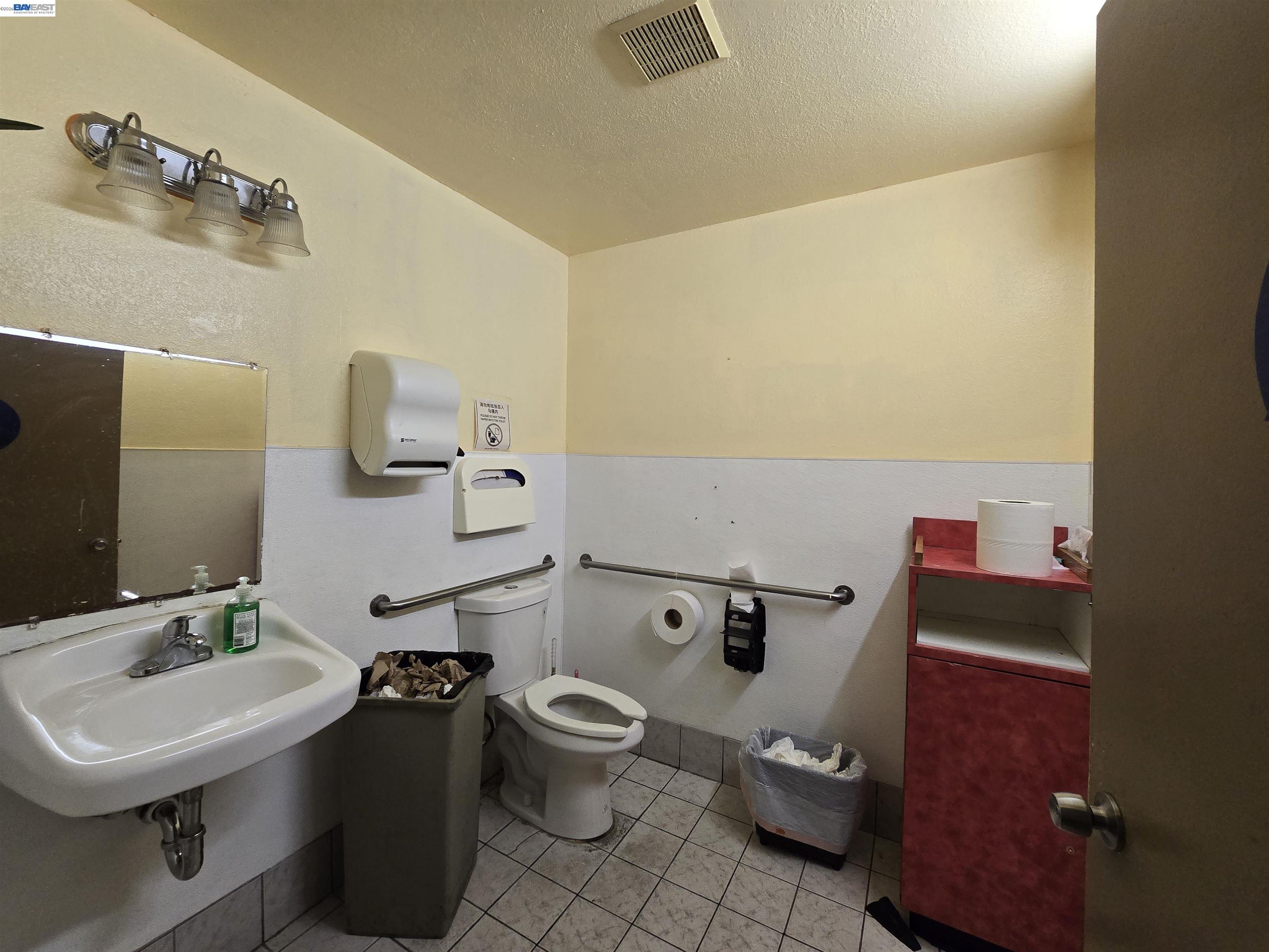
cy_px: 476
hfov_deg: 106.2
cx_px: 634
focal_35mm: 13
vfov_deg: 89.9
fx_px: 477
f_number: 2.2
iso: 200
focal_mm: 2.2
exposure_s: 1/60
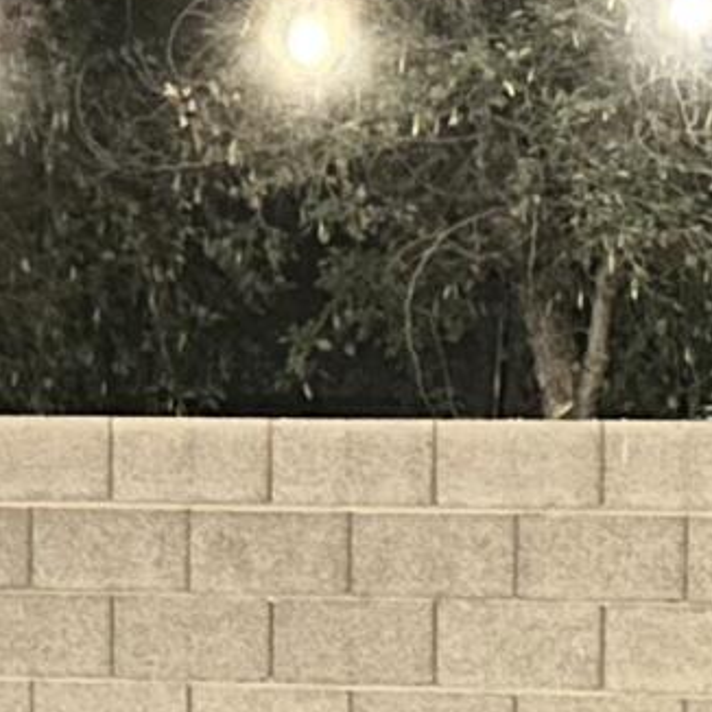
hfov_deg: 9.0
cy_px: 747
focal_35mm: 195
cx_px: 336
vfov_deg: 8.9
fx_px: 4538
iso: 800
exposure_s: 1/12
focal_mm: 6.86
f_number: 1.78
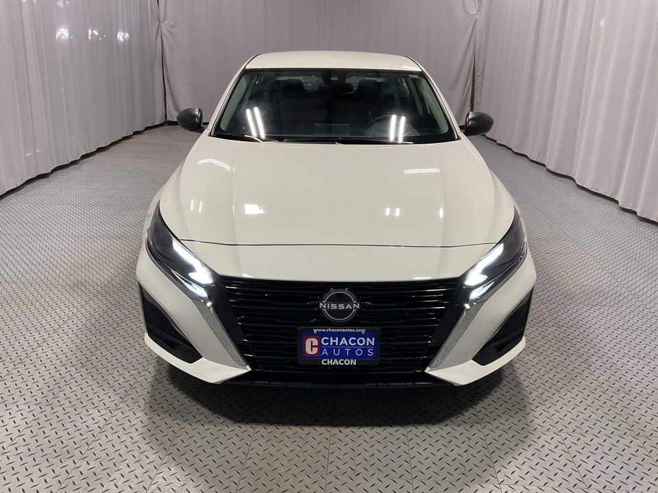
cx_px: 329
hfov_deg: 61.7
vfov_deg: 48.2
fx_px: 551
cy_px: 246
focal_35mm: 29
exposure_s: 1/100
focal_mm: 3
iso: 40
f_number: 1.8
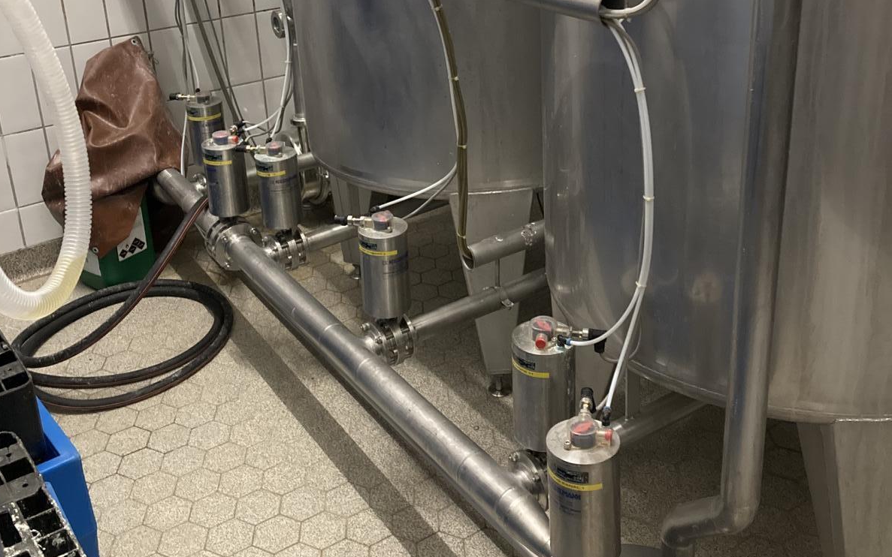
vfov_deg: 31.4
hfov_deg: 49.3
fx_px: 972
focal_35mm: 40
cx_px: 443
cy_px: 130
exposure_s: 1/25
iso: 500
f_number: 1.8
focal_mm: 3.99
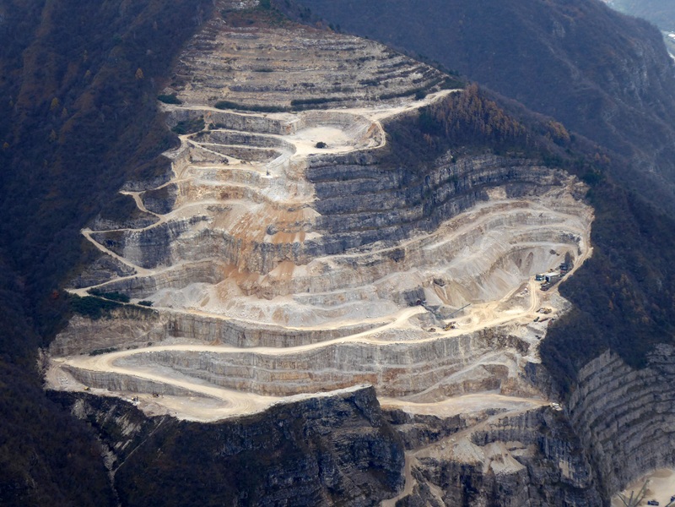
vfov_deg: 16.4
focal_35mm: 90
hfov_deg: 21.8
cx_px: 338
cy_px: 254
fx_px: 1755
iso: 80
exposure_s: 1/100
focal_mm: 16.1
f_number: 4.9
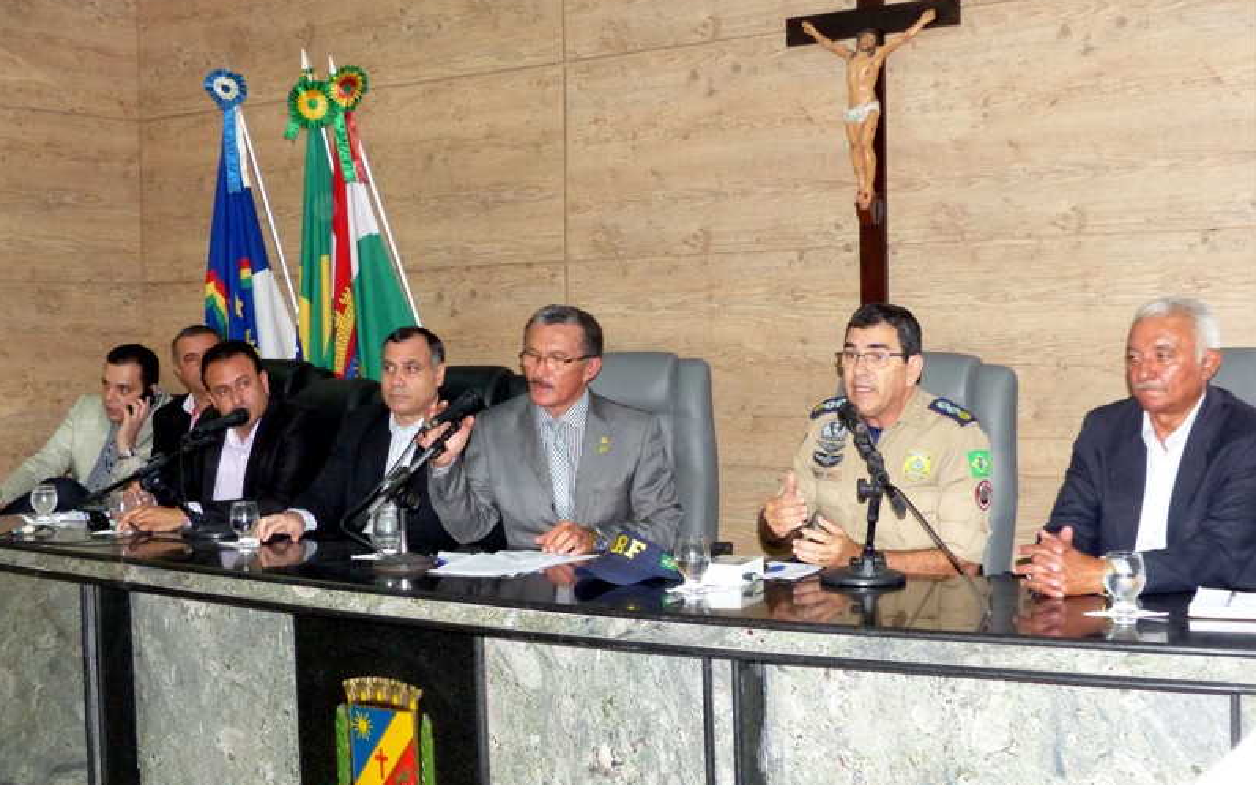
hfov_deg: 40.3
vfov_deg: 25.8
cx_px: 627
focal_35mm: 50
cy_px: 411
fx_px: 1711
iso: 500
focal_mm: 8.4
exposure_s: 1/60
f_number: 2.8
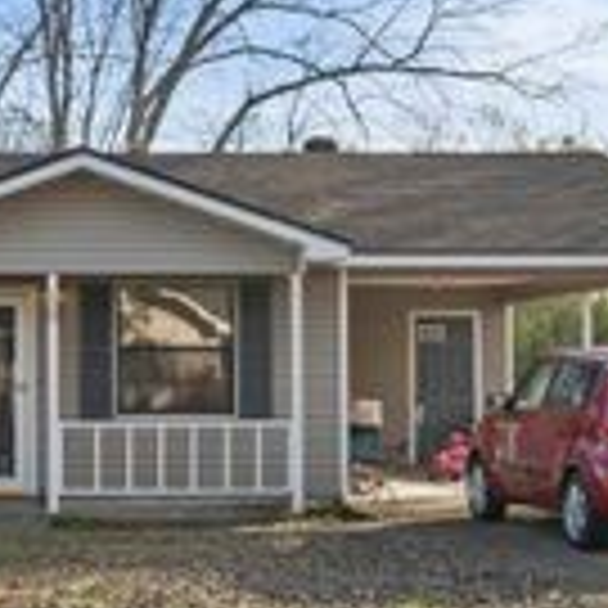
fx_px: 1808
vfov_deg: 19.1
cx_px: -5
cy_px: 372
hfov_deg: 18.6
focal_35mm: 91
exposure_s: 1/200
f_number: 8
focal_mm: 19.1
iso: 800
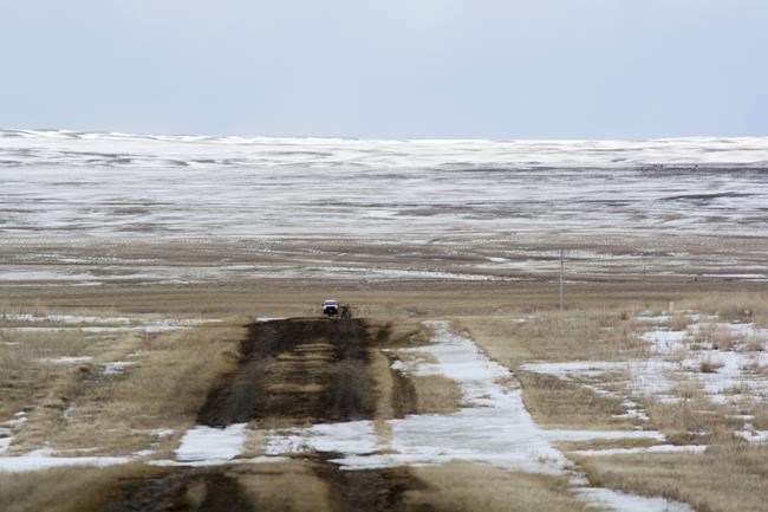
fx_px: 9597
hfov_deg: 4.6
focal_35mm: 450
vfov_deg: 3.1
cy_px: 256
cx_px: 384
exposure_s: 1/160
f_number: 11
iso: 100
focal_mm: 300
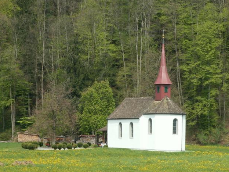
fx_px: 1032
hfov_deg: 12.7
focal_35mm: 156
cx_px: 113
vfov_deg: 9.5
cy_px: 85
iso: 50
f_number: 7.1
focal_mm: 24.82
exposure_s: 1/100
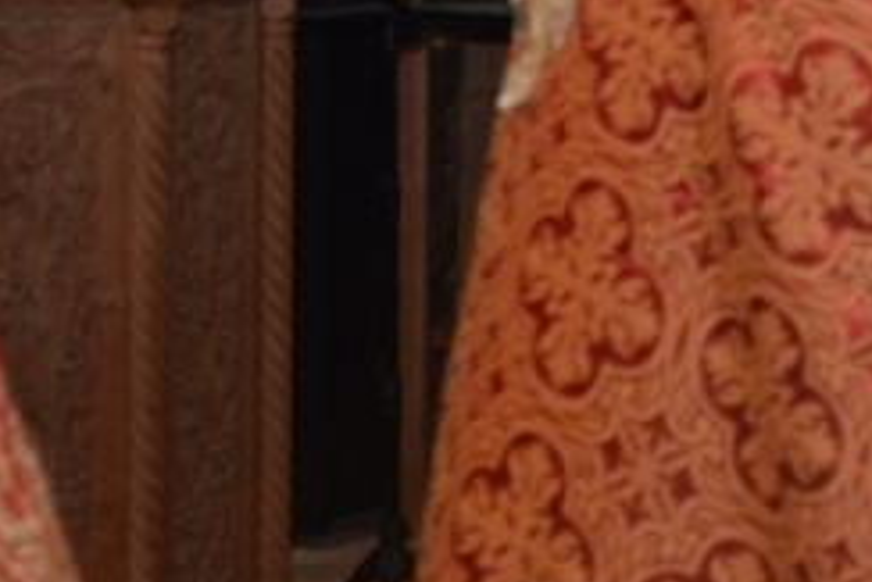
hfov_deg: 10.1
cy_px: -291
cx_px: 1251
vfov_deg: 6.9
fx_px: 4774
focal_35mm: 197
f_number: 5.6
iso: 1000
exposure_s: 1/60
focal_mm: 50
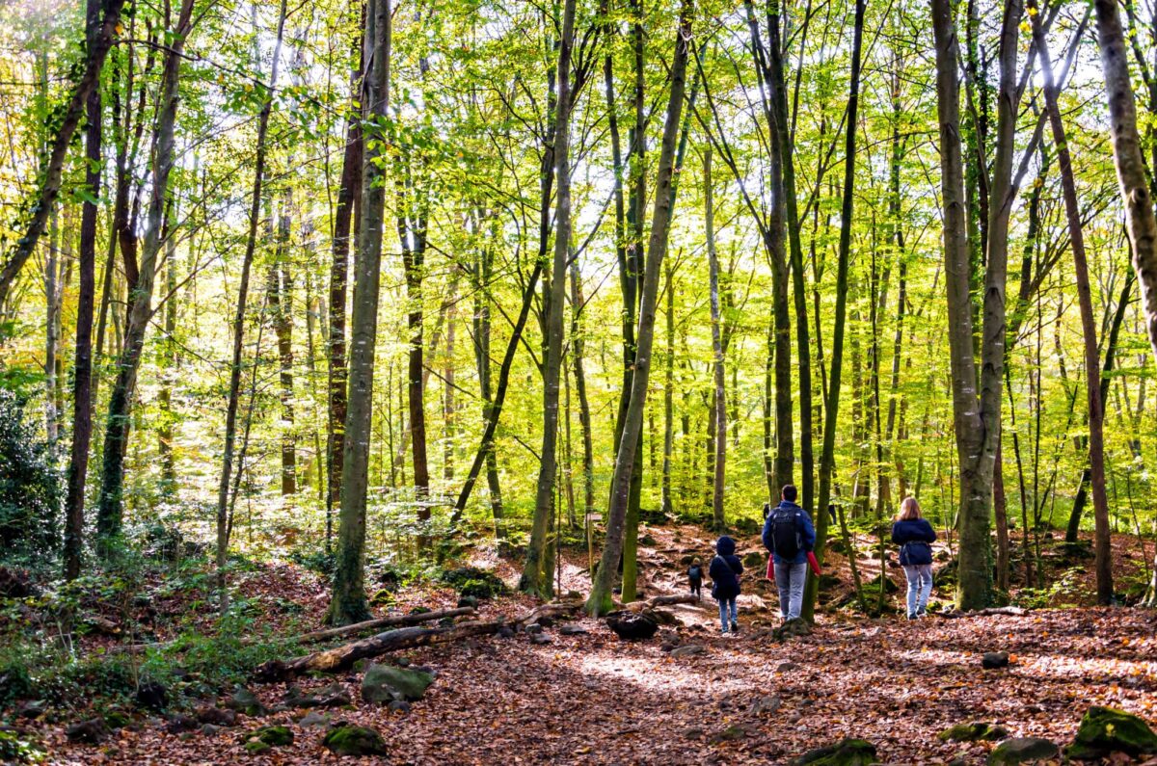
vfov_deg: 35.3
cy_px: 383
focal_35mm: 38
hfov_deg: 51.4
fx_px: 1203
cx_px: 578
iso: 400
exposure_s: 1/80
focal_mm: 25
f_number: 4.5
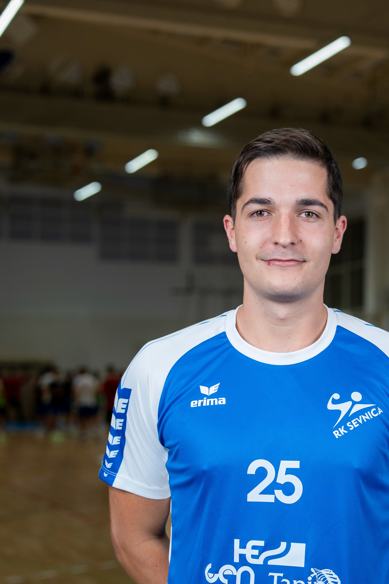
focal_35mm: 71
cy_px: 379
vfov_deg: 28.3
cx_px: 272
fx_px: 1151
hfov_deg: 19.1
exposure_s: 1/250
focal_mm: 49
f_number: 2.8
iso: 500
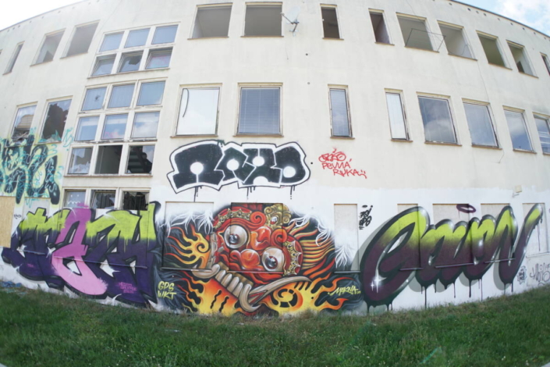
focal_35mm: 30
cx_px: 275
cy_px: 184
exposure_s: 1/200
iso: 100
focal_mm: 20
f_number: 4.5
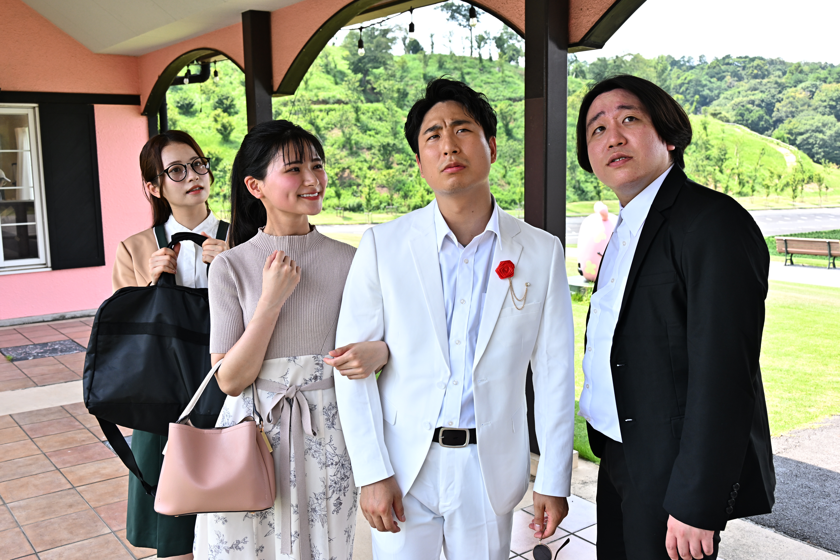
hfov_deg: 55.8
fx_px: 793
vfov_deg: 38.9
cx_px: 420
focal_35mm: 34
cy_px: 280
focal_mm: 34
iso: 500
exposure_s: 1/250
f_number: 7.1
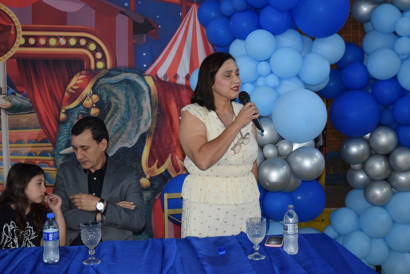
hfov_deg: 38.9
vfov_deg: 26.5
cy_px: 137
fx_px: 581
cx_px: 205
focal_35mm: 51
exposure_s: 1/60
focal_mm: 34
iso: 1100
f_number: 4
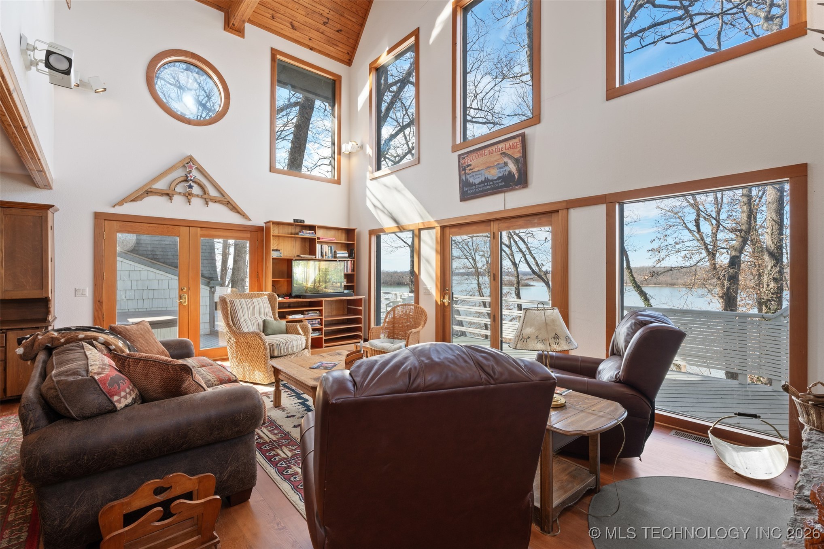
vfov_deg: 73.7
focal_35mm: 16
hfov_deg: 96.7
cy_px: 274
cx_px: 412
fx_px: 366
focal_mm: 16
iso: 160
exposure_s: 1/10
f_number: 9
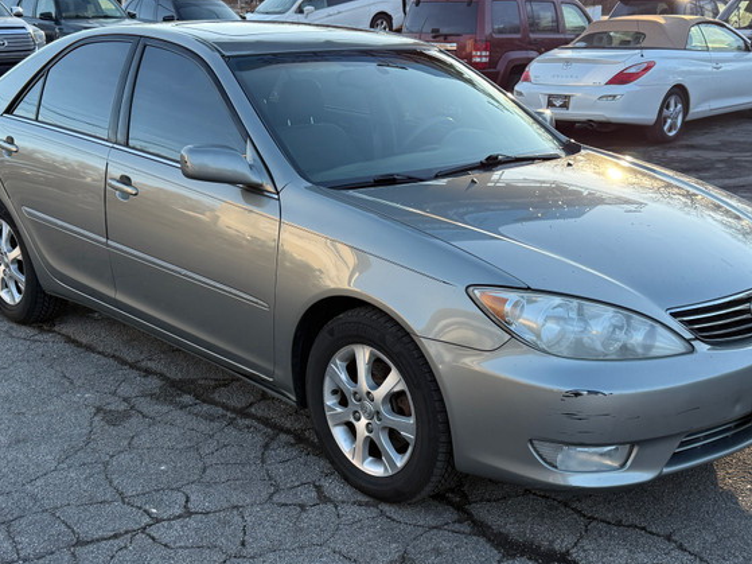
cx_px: 387
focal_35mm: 44
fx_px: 956
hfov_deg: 42.9
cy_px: 341
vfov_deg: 32.8
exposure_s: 1/822
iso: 100
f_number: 1.78
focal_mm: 6.76
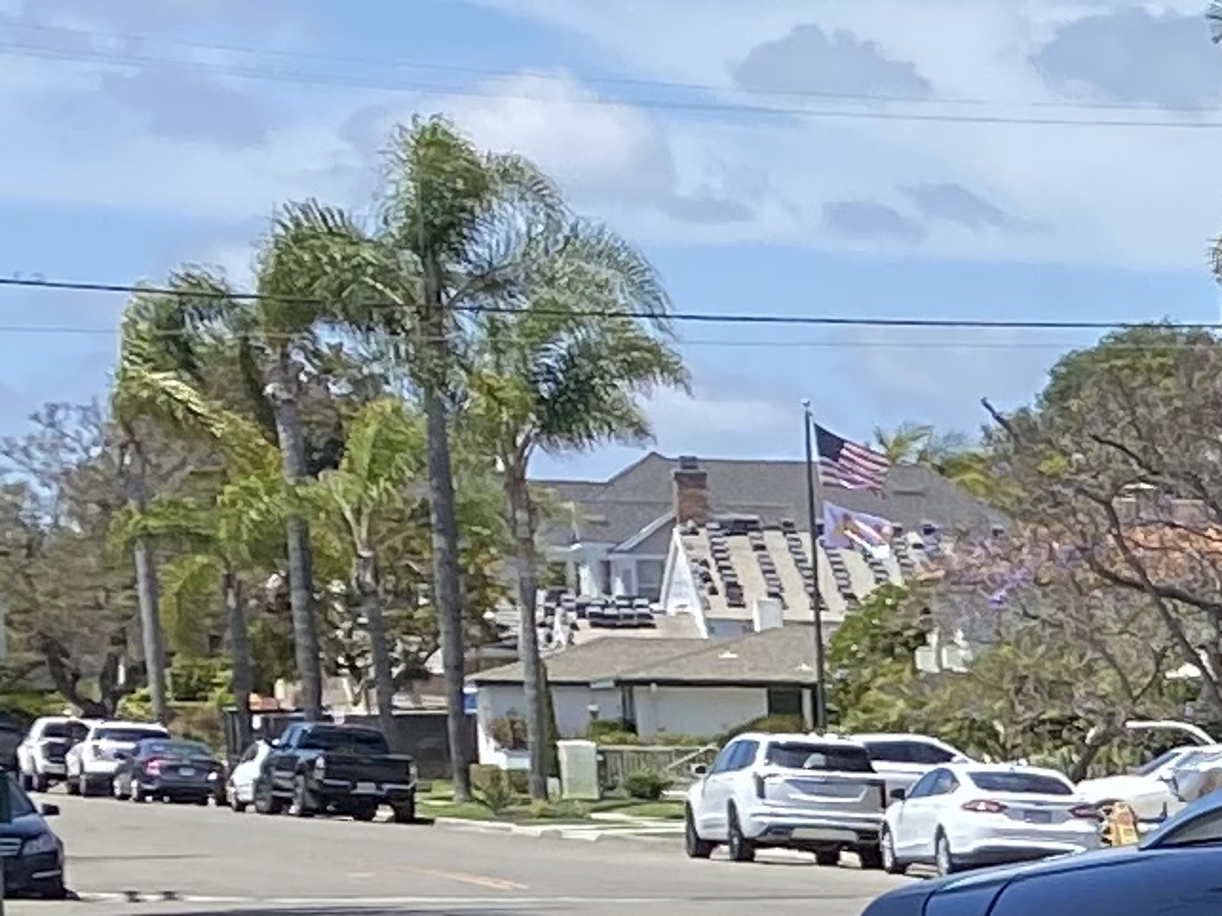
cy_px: 1707
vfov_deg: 8.7
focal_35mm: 163
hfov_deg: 9.8
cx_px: 3406
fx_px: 5753
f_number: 1.8
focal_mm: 4.25
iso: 32
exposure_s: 1/1727
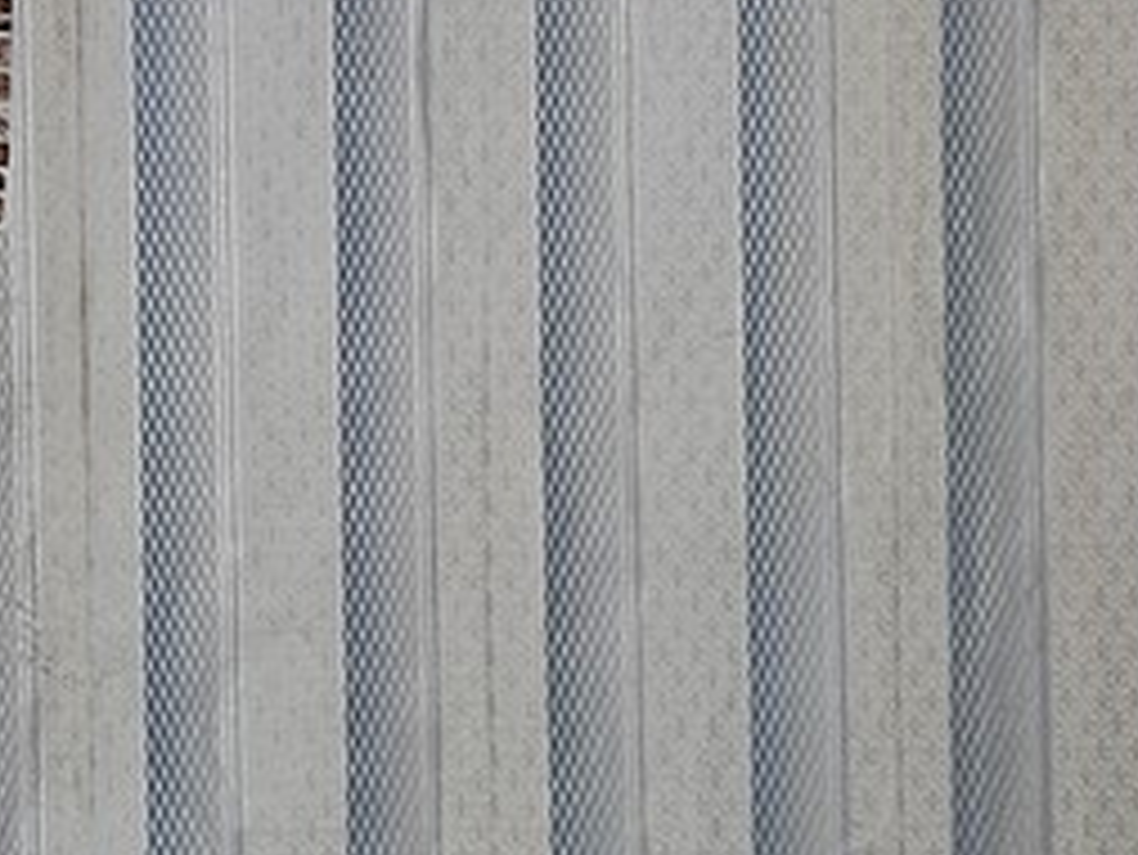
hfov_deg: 17.8
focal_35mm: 109
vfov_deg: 13.6
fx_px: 3585
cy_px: 382
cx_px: 189
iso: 800
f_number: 1.8
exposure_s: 1/25
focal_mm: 5.4
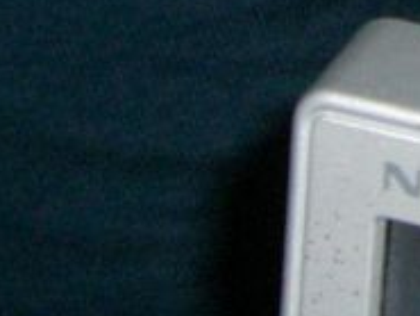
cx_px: 776
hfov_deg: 8.0
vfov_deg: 6.1
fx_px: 2877
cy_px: -375
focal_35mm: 237
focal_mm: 6.2
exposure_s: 1/60
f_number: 2.7
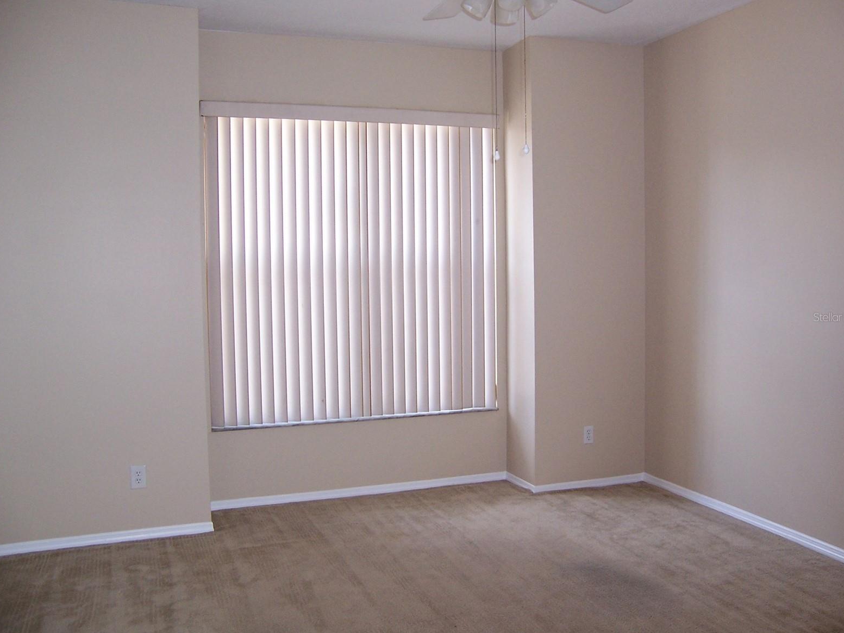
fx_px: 829
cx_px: 430
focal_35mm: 34
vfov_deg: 41.8
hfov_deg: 54.0
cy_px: 317
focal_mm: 5.5
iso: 140
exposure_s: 1/60
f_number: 2.8
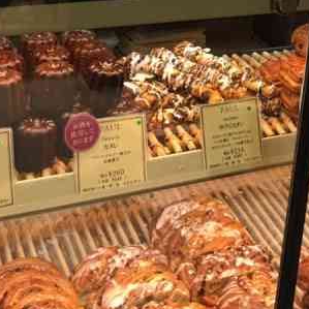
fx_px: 808
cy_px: -132
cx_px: 336
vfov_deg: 19.4
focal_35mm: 80
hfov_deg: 20.7
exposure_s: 1/30
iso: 32
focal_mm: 4.15
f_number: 2.2
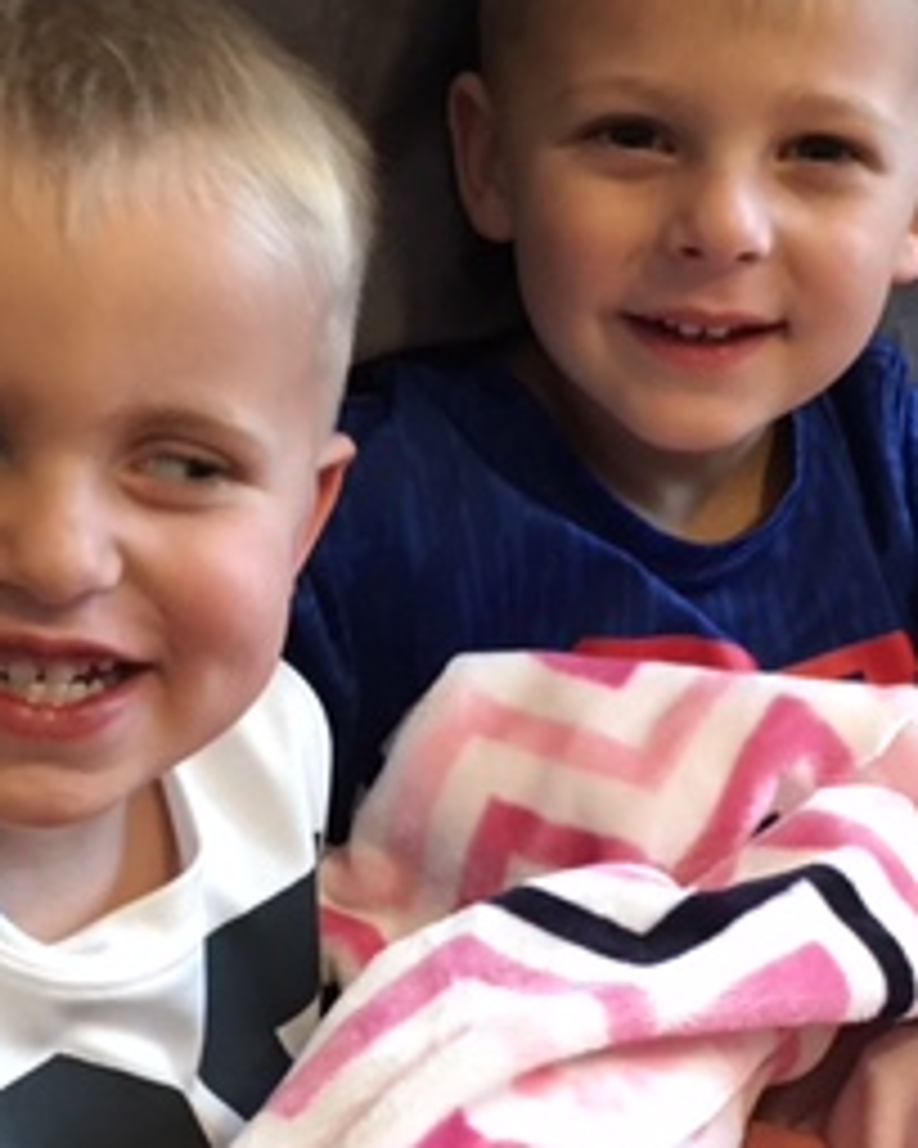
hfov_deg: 21.6
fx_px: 2411
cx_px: 477
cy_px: 815
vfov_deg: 26.5
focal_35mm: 71
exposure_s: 1/15
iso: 400
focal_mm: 4.15
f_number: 2.2
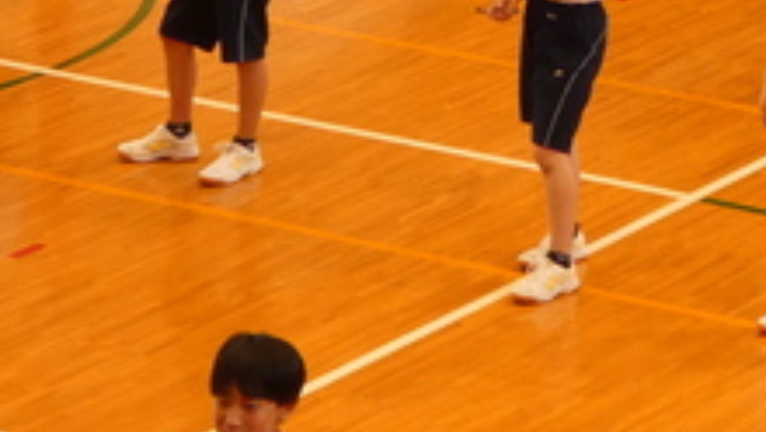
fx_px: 5162
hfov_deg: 8.4
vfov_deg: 4.8
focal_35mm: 254
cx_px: 785
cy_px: -218
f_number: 4.5
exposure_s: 1/80
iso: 400
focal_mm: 14.1
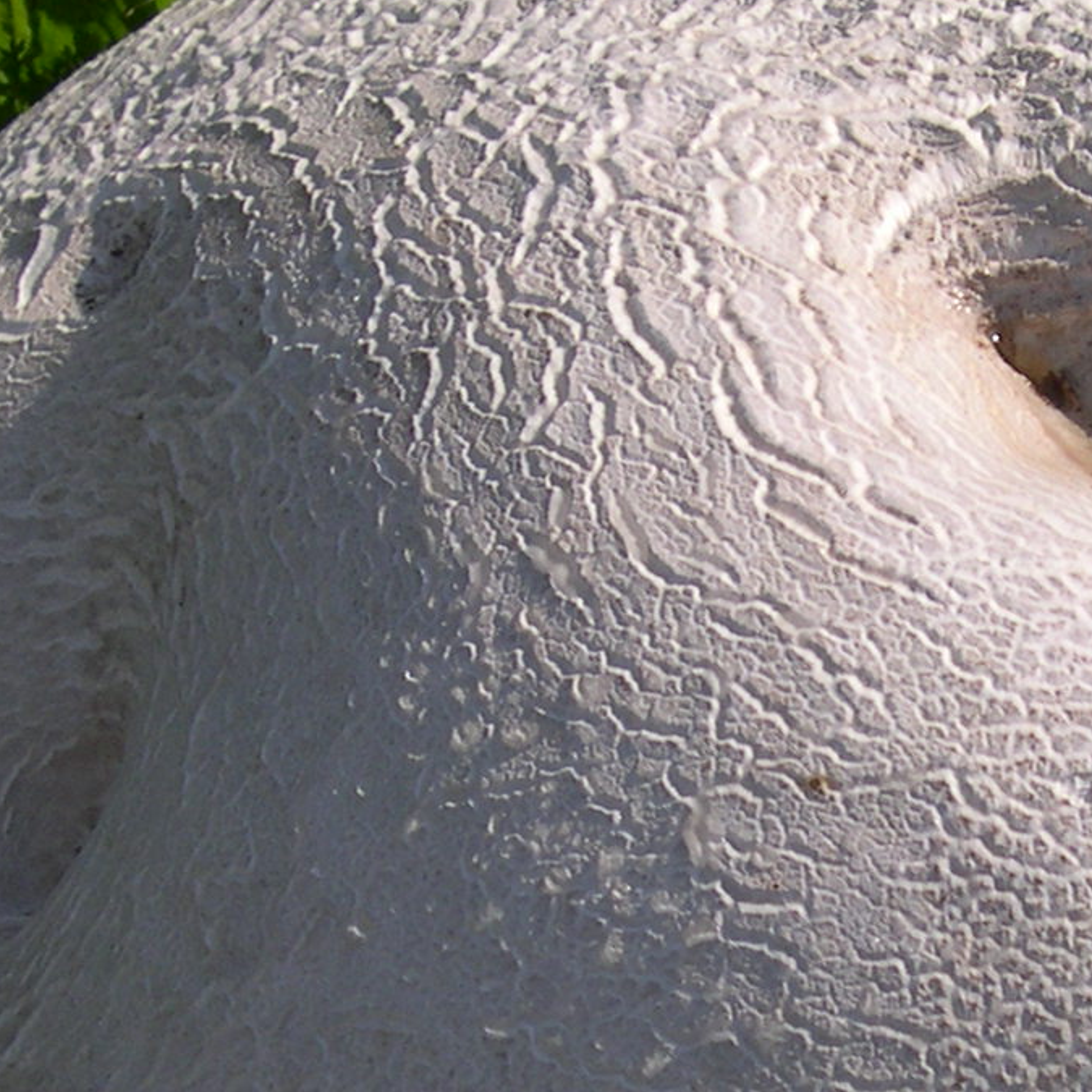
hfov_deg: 15.3
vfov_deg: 15.3
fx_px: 4033
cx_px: 874
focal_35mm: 113
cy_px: 891
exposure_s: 1/274
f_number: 7.6
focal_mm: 8
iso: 100
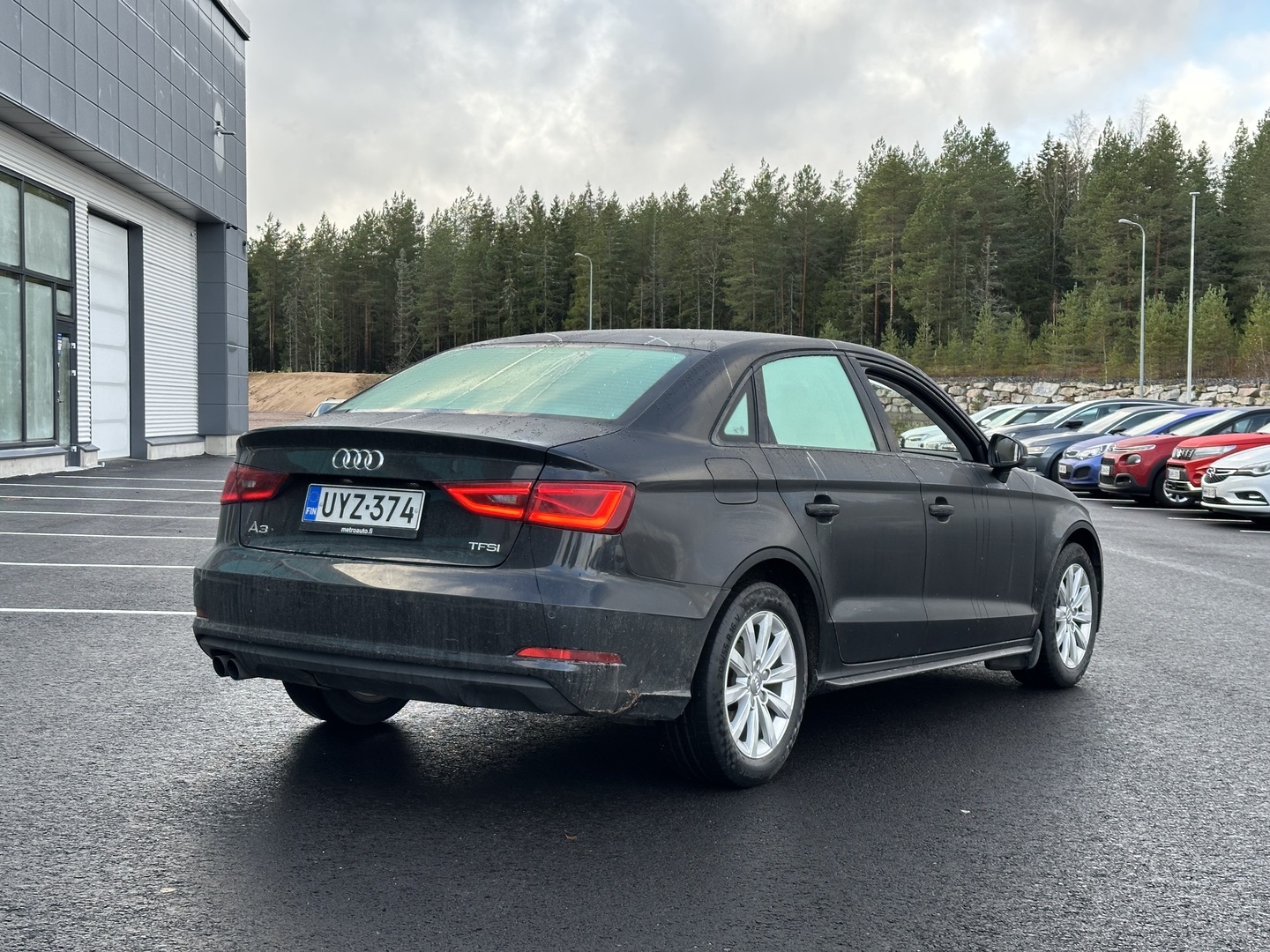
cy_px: 476
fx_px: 1761
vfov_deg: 30.3
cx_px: 635
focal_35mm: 48
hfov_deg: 39.7
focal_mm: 6.86
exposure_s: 1/441
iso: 64
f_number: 1.78
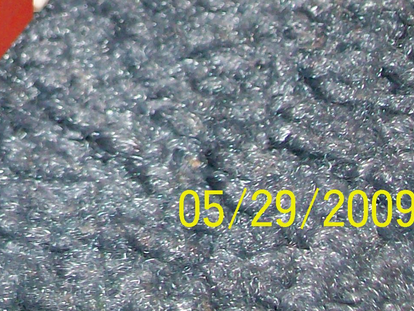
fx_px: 1602
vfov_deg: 10.6
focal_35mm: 134
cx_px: -176
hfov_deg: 13.9
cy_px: -168
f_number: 3.2
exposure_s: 1/65.1
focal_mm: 7.1
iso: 160
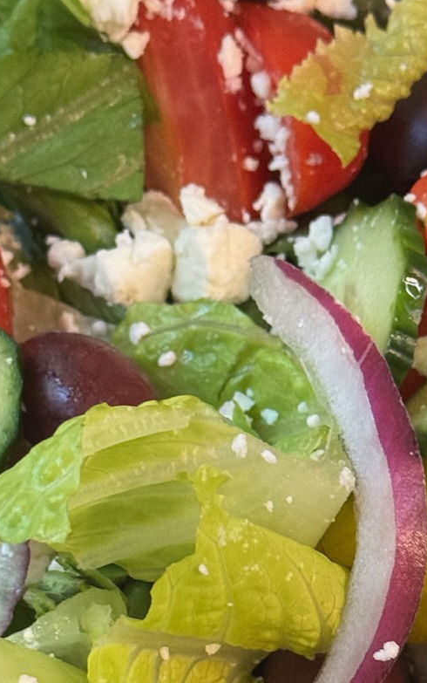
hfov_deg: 9.8
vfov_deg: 15.5
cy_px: 648
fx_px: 2474
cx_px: 310
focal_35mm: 133
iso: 250
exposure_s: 1/40
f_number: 1.78
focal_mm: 6.76
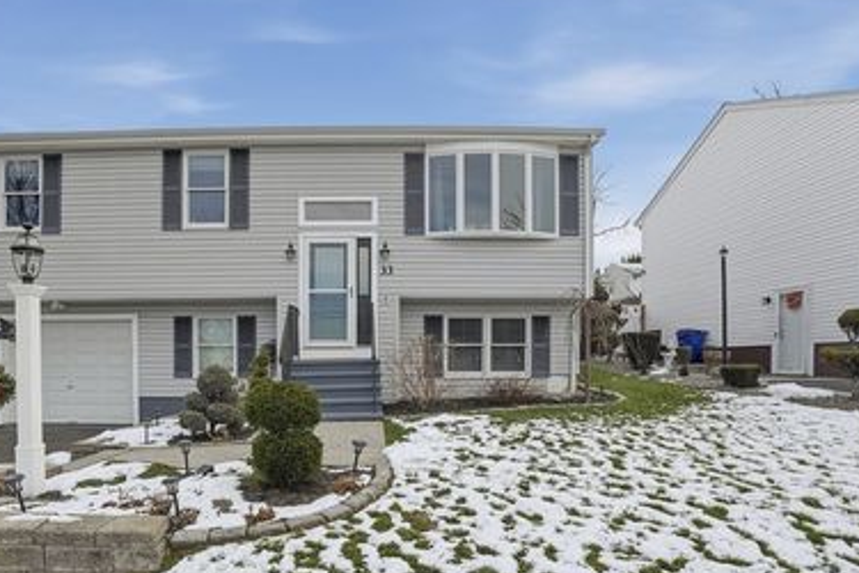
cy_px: 352
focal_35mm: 20
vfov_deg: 61.2
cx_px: 357
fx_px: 477
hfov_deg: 83.3
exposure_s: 1/4000
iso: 800
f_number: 7.1
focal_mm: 10
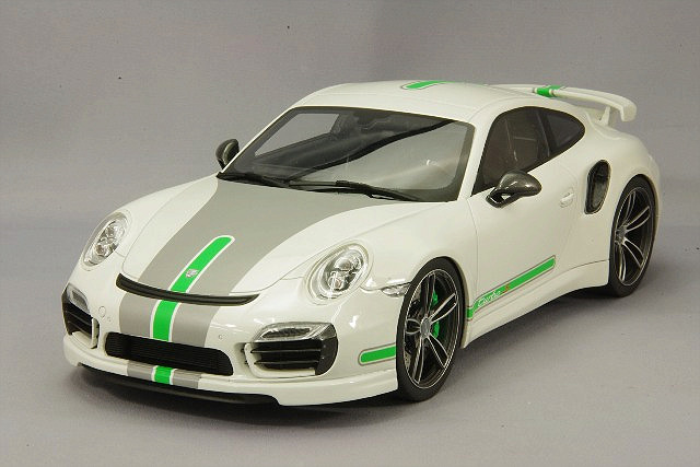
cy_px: 234
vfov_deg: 12.2
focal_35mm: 112
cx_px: 350
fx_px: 2178
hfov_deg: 18.3
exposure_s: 1/1.67
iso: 400
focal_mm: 75
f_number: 32
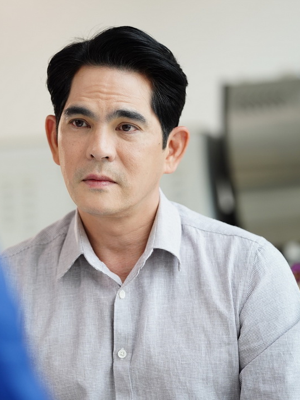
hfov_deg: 6.8
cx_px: 63
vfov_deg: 9.1
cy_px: 200
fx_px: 2509
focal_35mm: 217
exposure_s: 1/160
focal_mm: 150
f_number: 2.8
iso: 250
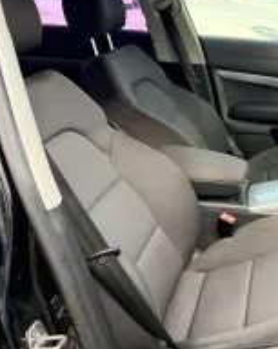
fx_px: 454
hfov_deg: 30.6
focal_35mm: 44
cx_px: 303
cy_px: 191
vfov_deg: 42.0
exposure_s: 1/361
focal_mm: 6.76
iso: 100
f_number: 1.78
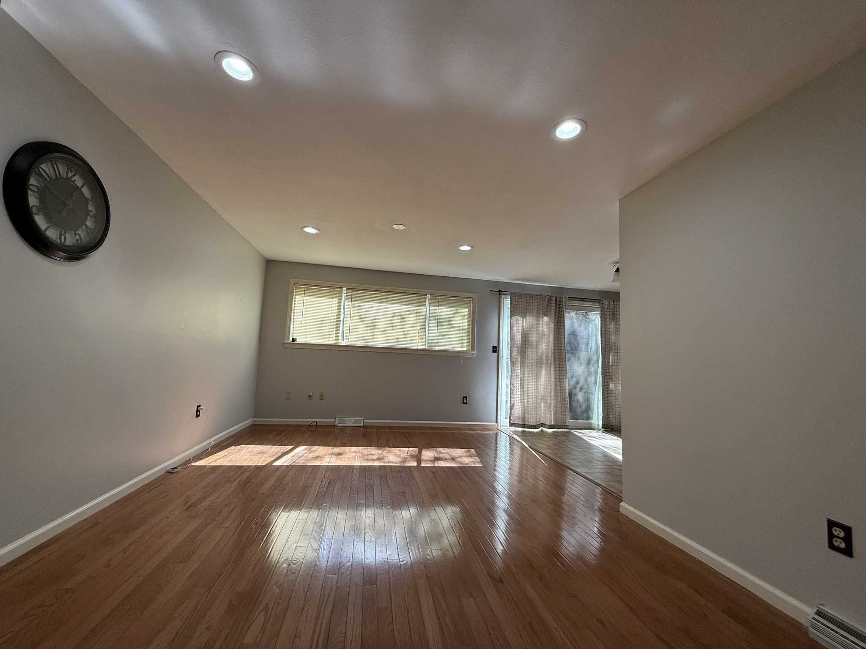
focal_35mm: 14
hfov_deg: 102.1
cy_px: 324
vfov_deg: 85.7
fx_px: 350
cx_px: 433
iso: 100
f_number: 2.2
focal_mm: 2.22
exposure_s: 1/120
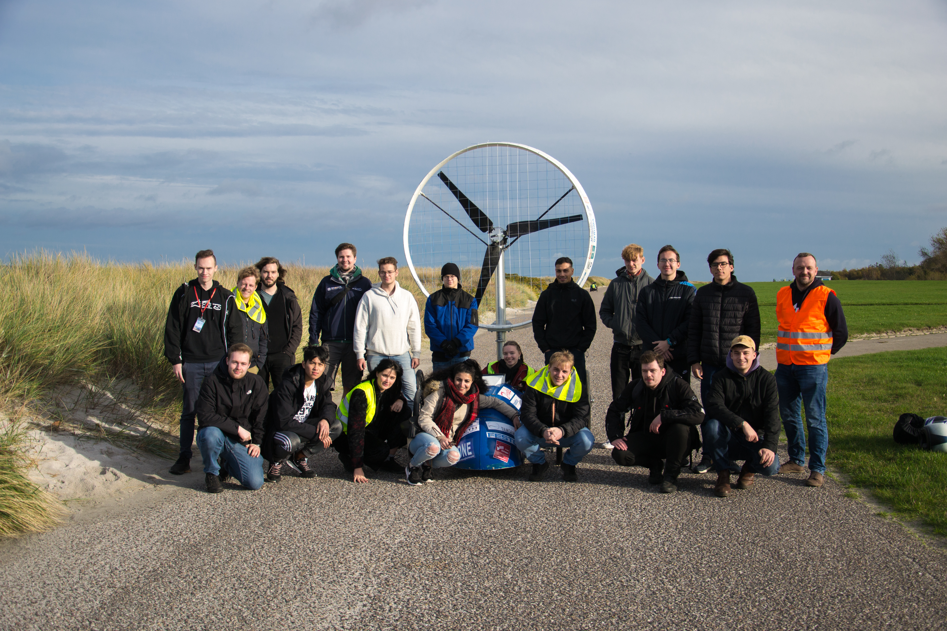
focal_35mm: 36
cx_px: 474
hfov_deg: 53.1
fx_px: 947
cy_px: 316
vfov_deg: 36.9
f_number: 3.8
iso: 100
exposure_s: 1/640
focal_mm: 24
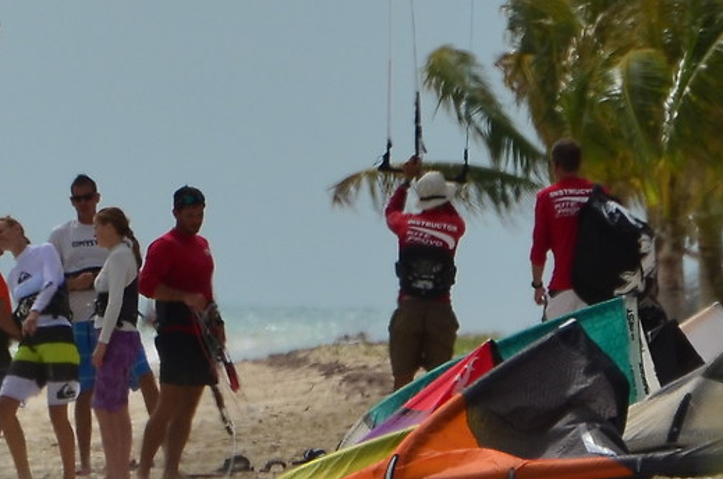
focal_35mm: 2079
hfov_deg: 1.0
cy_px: 329
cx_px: 92
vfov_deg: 0.7
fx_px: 41676
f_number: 6.3
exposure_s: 1/4000
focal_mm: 300
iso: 200
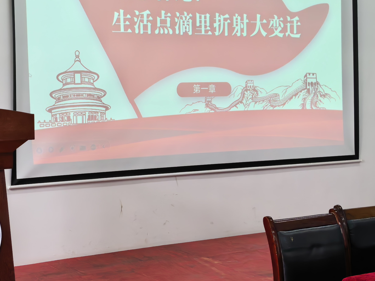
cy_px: 113
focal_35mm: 63
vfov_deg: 23.2
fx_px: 682
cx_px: 117
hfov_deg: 30.4
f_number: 2
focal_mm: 5.75
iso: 250
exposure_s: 1/120
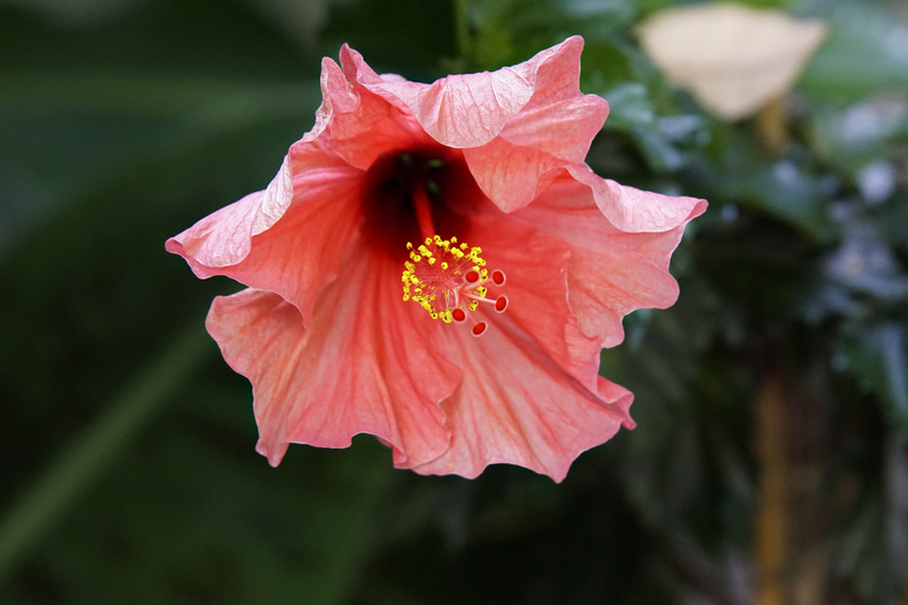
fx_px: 7565
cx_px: 454
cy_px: 302
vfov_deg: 4.6
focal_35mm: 300
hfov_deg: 6.9
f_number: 4
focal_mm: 200
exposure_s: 1/320
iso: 2500
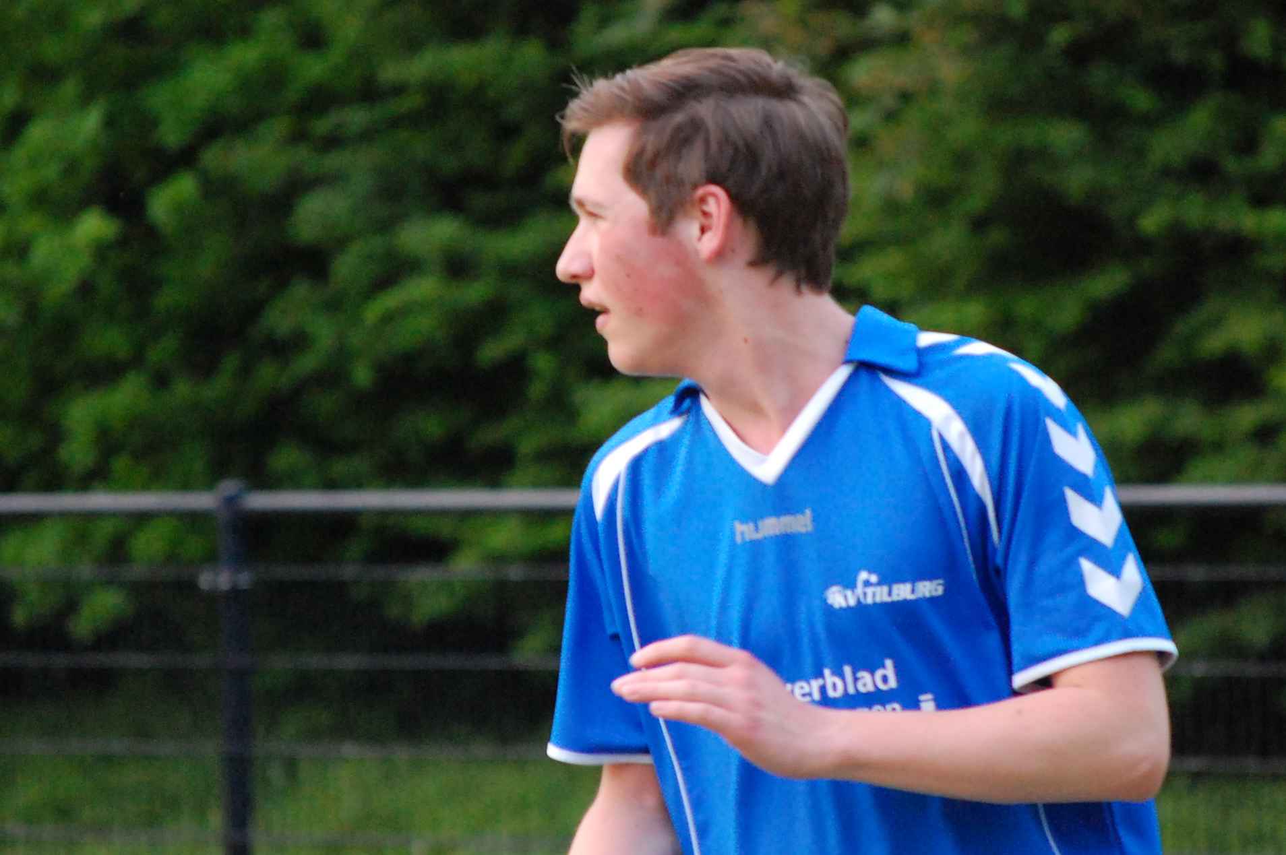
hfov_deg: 9.2
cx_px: 643
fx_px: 8031
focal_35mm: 225
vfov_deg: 6.1
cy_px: 428
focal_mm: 150
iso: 1600
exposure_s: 1/250
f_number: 5.3
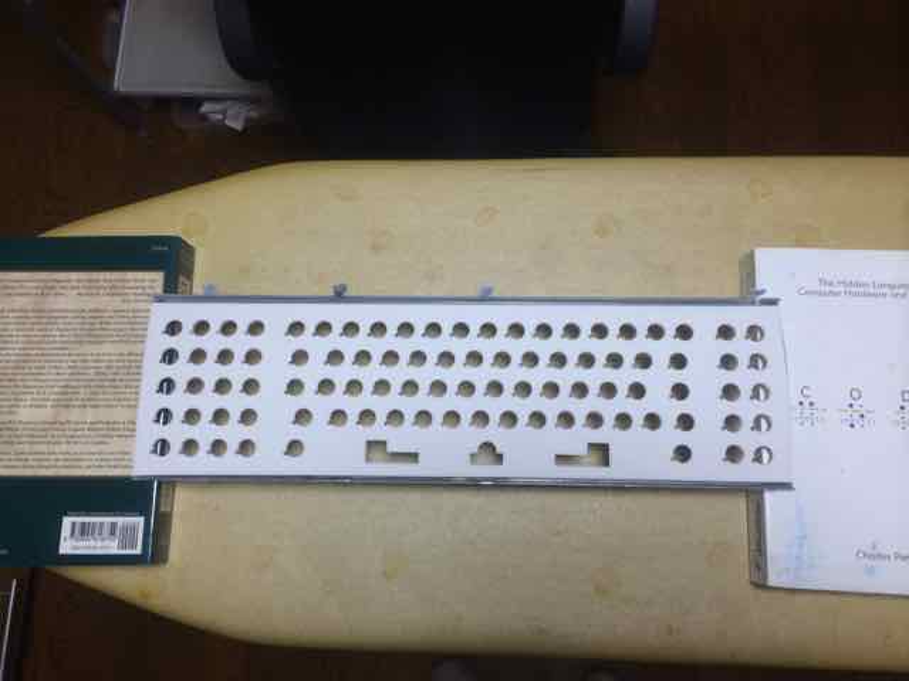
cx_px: 454
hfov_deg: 60.0
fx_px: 788
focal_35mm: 30
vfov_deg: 46.8
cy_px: 340
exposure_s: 1/30
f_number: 2.2
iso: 50
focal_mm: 4.12
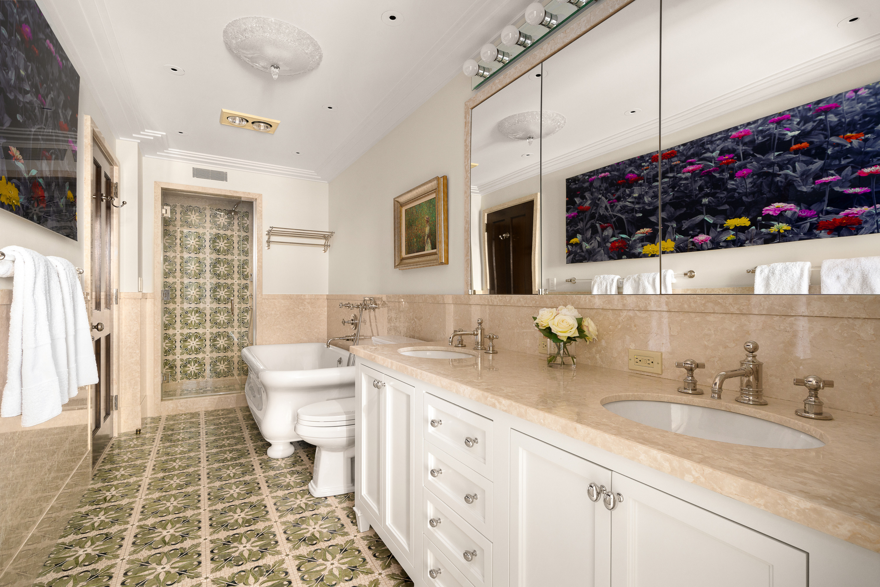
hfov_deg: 96.7
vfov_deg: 73.7
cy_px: 294
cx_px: 440
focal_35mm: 16
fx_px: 391
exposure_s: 1
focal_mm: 16
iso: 500
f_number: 11
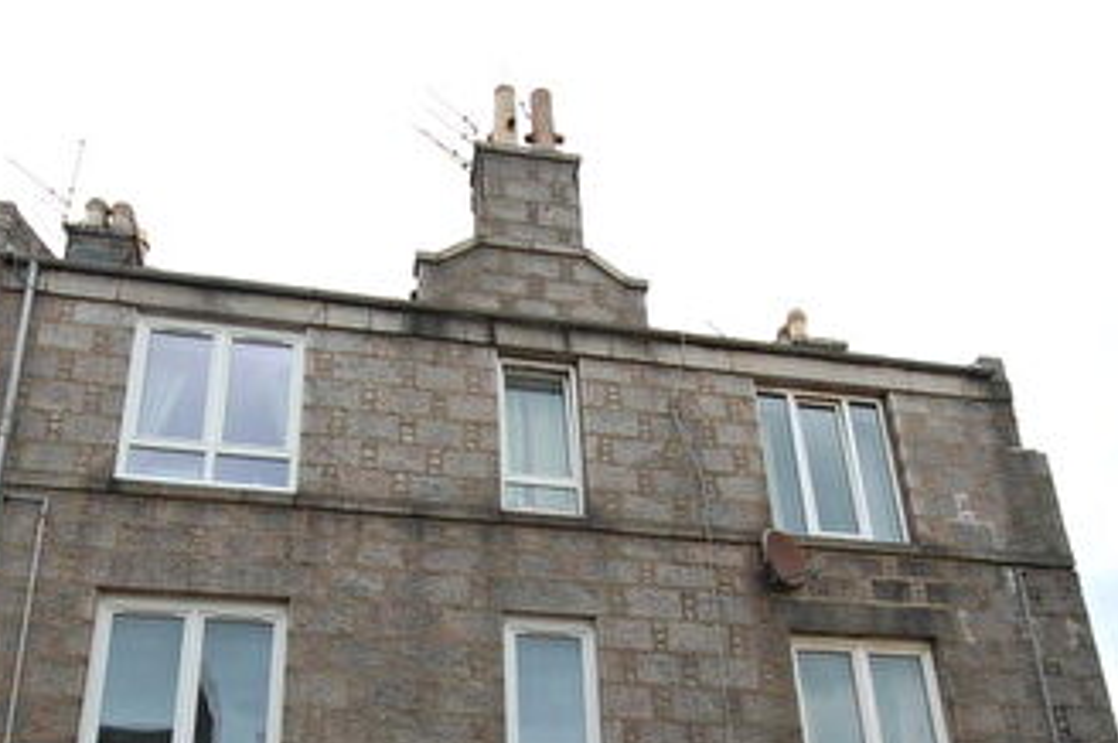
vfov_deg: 38.0
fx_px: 993
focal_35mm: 32
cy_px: 682
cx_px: 542
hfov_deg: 58.8
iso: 200
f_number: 6.3
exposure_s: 1/160
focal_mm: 10
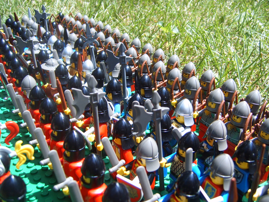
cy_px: 101
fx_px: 288
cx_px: 134
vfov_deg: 38.7
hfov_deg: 50.1
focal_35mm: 37
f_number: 2.9
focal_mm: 6.2
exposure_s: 1/350
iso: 63
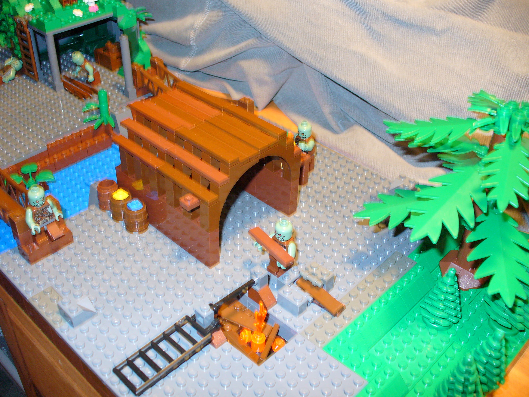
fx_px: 565
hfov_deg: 50.1
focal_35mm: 37
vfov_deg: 38.7
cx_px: 264
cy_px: 198
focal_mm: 6.1
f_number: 2.8
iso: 100
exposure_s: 1/8
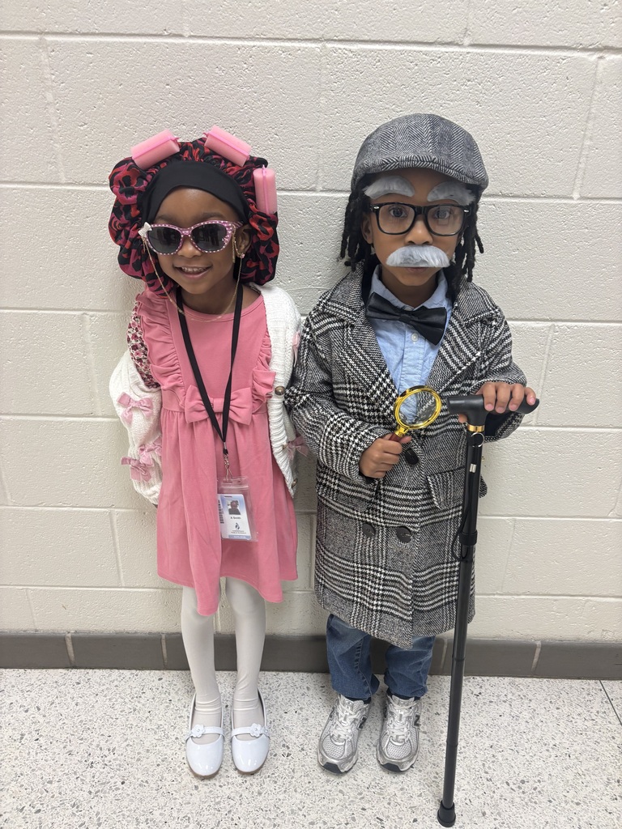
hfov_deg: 53.1
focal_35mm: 26
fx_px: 623
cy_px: 414
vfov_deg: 67.3
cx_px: 311
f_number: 1.6
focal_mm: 5.96
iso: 160
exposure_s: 1/60
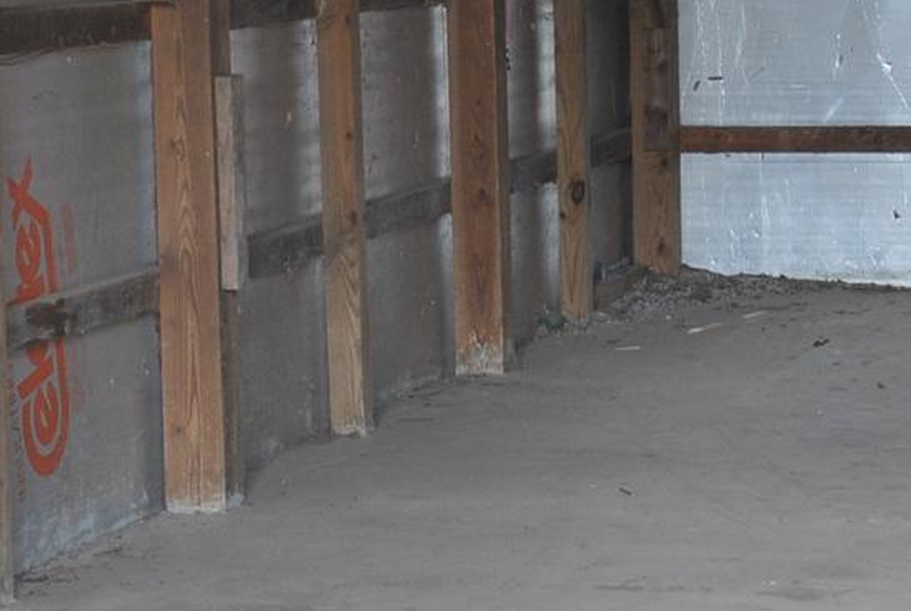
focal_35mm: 146
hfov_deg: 14.0
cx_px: 586
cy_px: 42
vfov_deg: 9.4
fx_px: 3702
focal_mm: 26
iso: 200
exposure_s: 1/80
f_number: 4.2
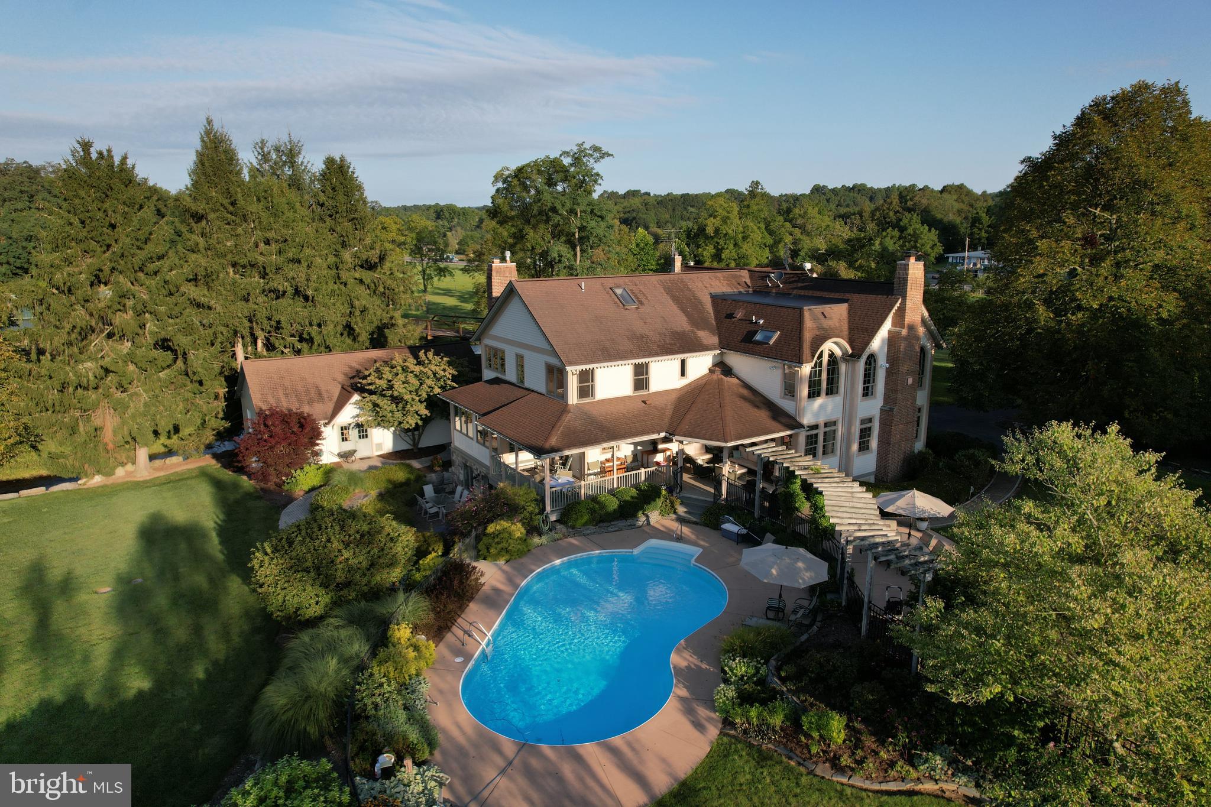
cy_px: 404
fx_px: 740
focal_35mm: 22
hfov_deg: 78.6
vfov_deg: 57.2
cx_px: 606
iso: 100
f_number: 2.8
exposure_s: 1/1250
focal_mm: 8.38
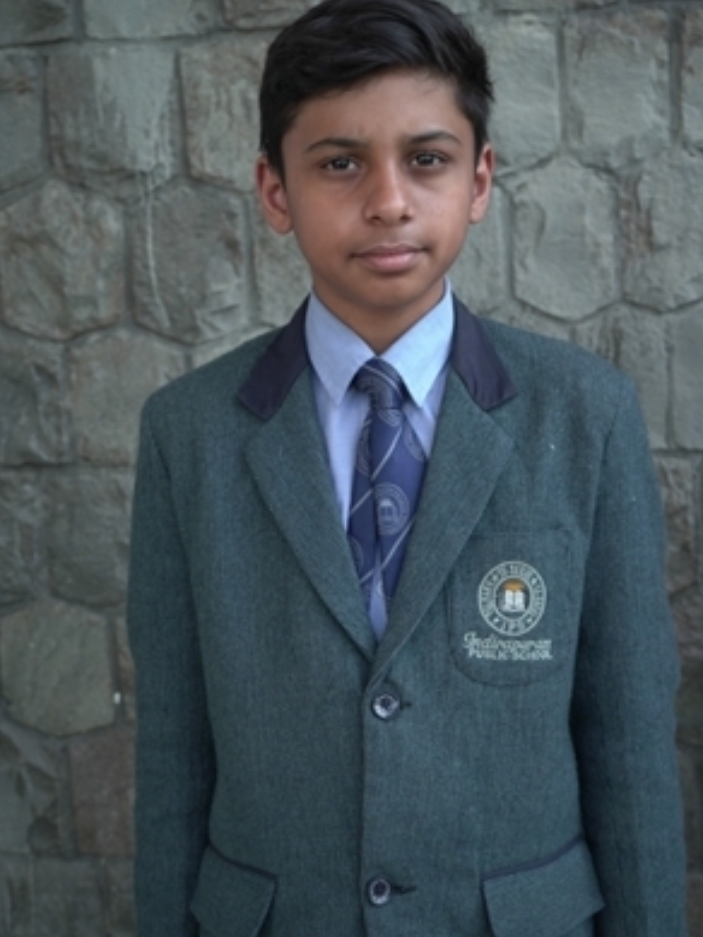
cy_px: 431
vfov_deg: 36.8
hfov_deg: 28.0
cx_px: 358
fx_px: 1407
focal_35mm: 52
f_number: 6.3
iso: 250
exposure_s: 1/125
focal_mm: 47
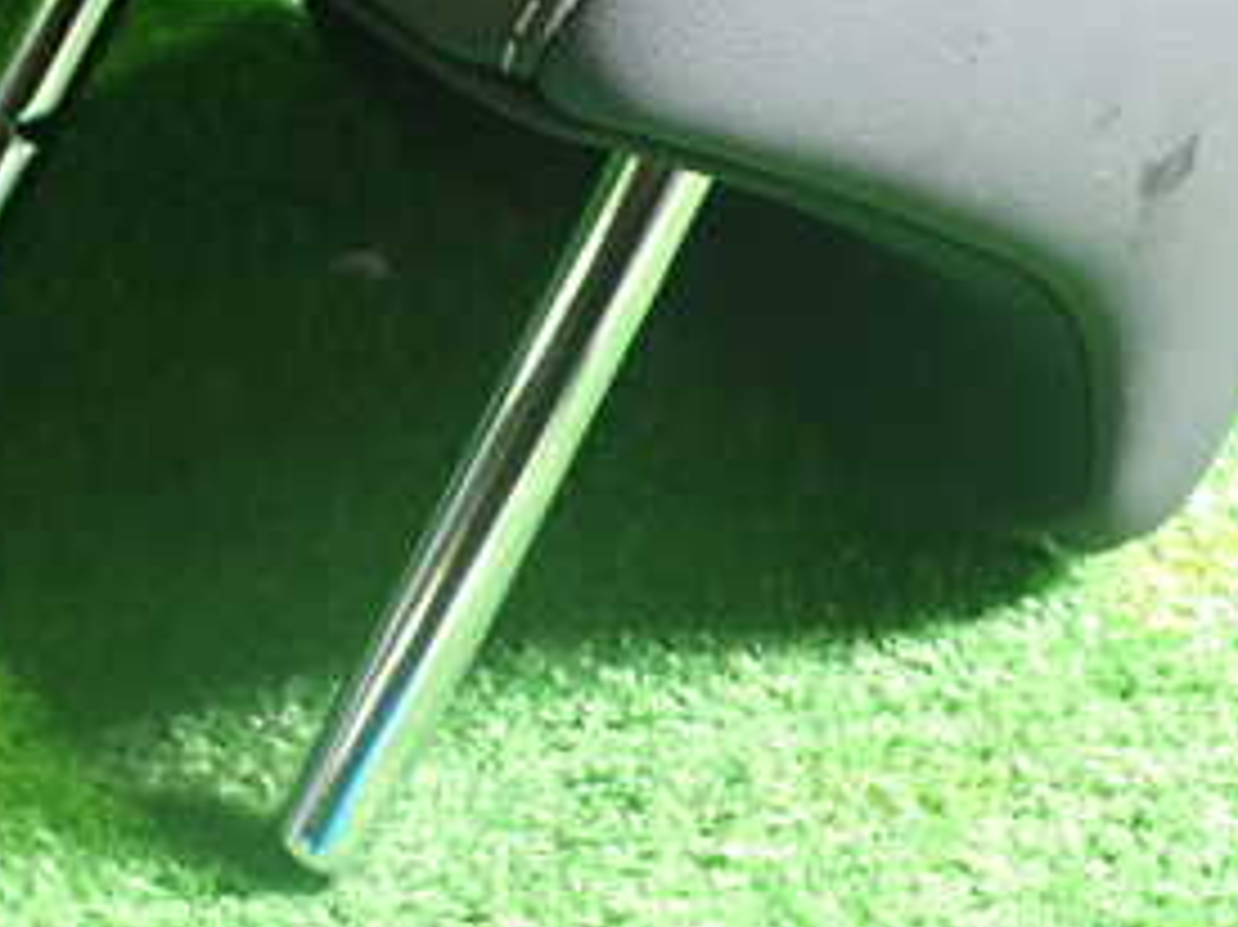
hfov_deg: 20.4
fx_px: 3432
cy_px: 68
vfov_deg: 15.2
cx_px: 635
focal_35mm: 96
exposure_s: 1/25
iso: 800
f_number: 2.9
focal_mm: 7.84
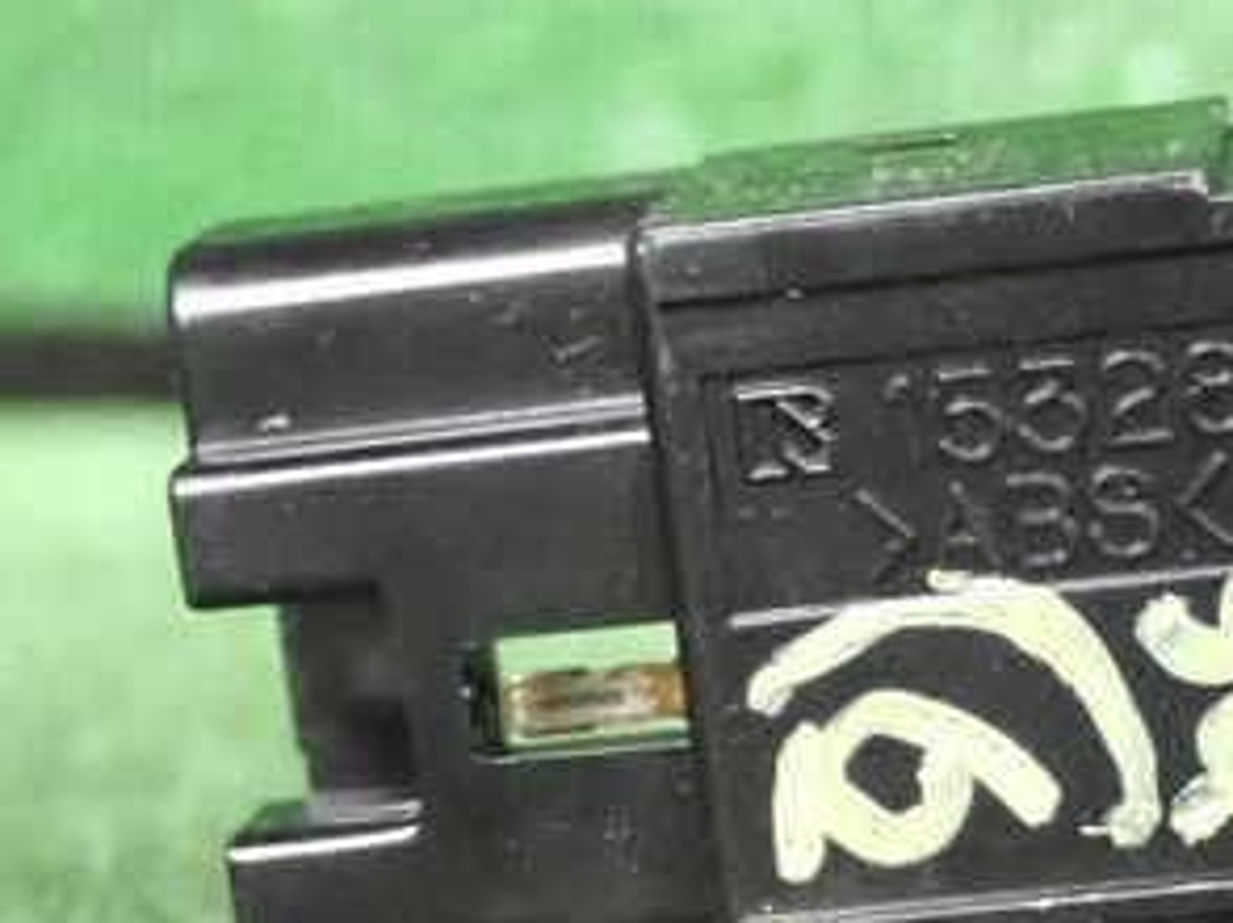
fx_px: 5161
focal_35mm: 145
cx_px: 1158
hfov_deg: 13.5
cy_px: 675
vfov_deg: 10.2
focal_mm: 12.73
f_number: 3.9
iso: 6400
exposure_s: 1/640
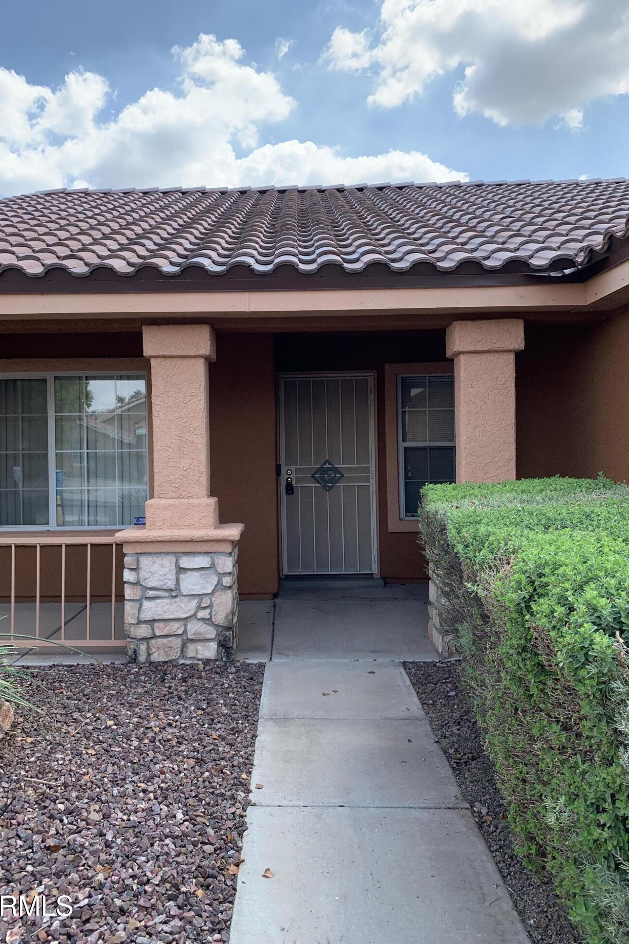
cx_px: 275
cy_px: 462
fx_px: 734
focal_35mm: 28
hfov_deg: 46.3
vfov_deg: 65.5
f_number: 1.8
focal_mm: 4.25
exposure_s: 1/1149
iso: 25
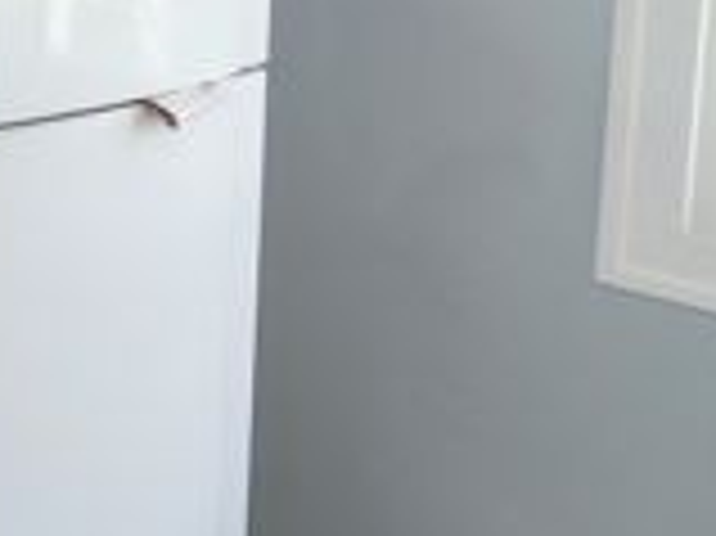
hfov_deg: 20.1
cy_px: -124
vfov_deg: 19.4
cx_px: -561
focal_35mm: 71
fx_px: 1467
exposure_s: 1/100
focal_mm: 1.65
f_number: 2.2
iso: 162
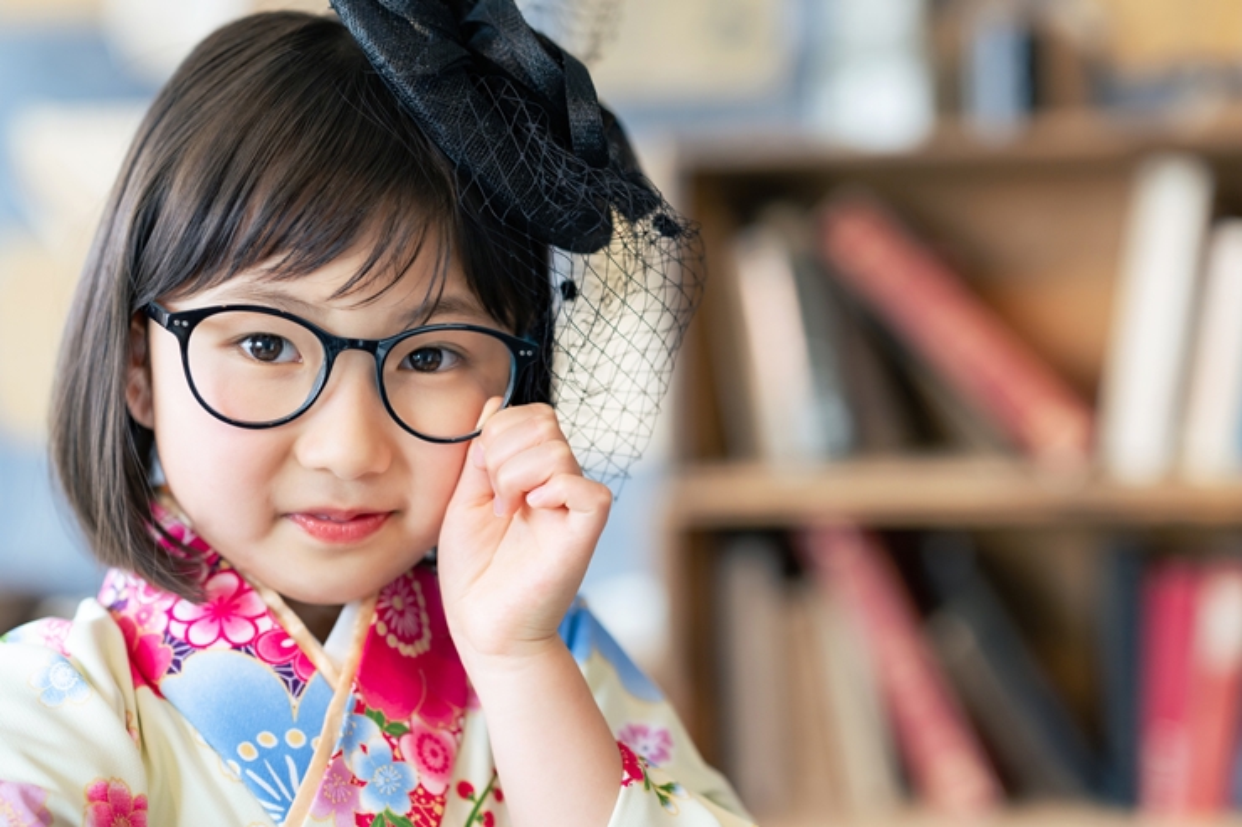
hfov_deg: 23.9
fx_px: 2932
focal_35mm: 85
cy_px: 414
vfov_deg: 16.1
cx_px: 621
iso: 320
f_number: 2.2
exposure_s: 1/160
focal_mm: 85
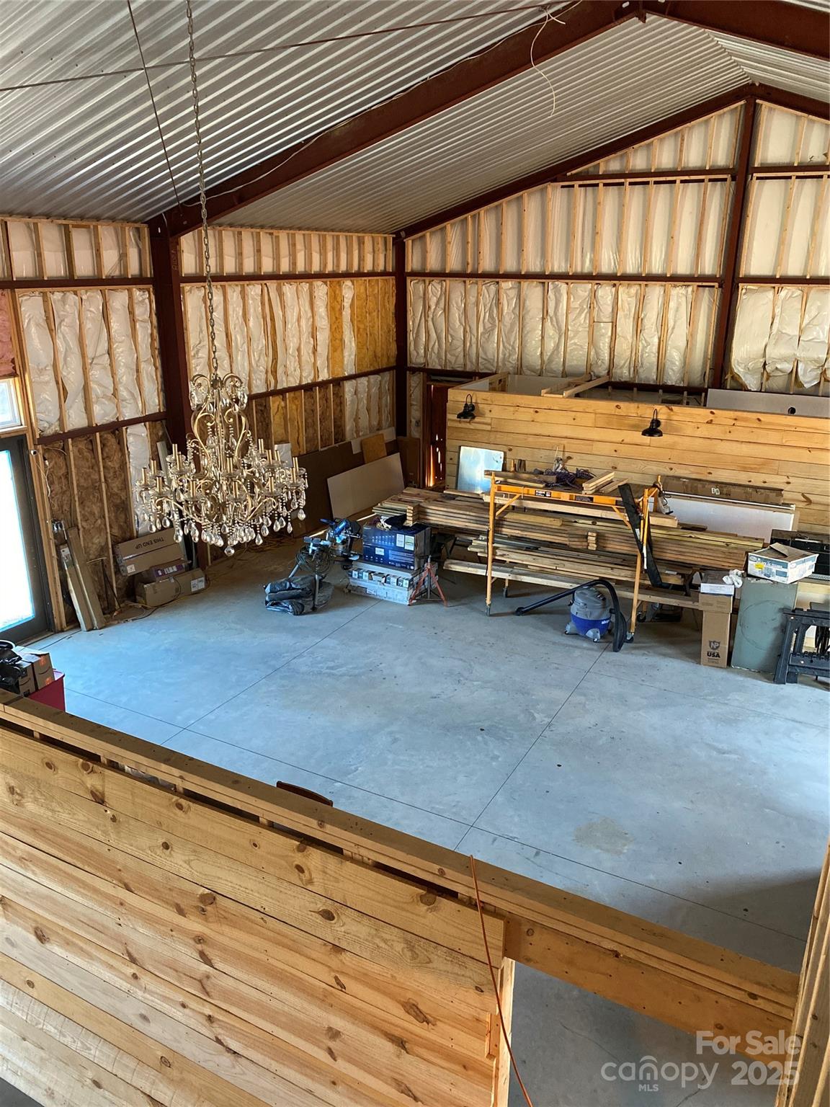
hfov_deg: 53.1
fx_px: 831
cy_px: 554
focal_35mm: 26
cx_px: 415
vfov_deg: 67.3
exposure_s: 1/60
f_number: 1.8
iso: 400
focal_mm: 4.25
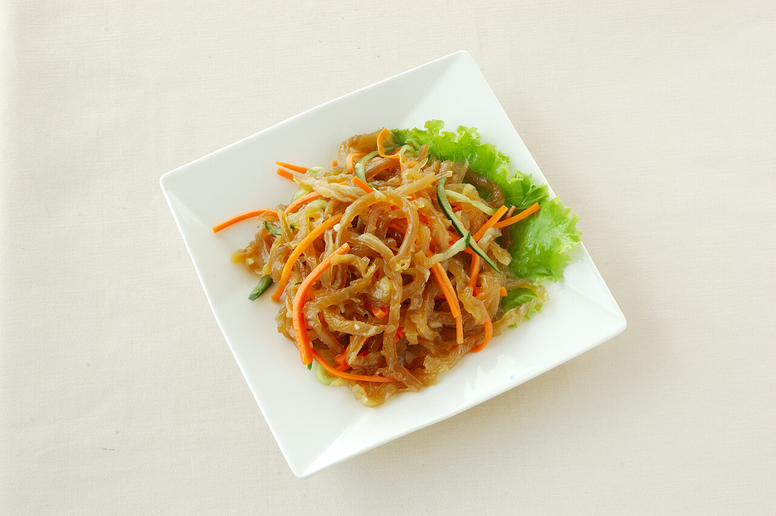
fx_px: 1421
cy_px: 258
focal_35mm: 66
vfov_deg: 20.6
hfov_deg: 30.5
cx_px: 388
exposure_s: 1/8
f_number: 16
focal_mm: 44
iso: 200
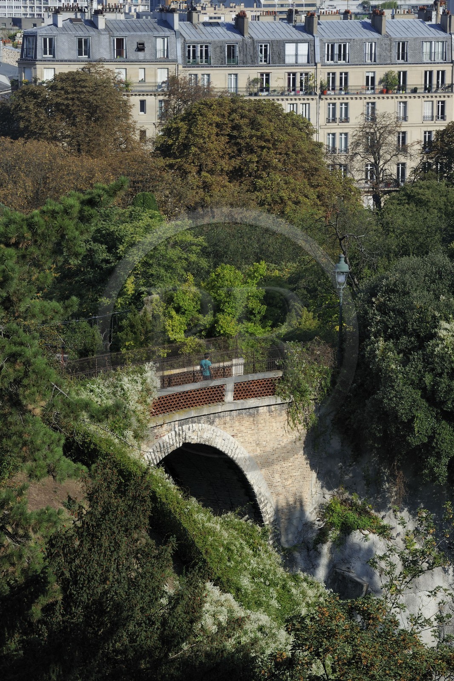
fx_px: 3028
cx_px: 227
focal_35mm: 160
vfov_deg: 12.8
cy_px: 340
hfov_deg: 8.6
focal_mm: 160
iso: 200
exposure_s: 1/160
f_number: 14
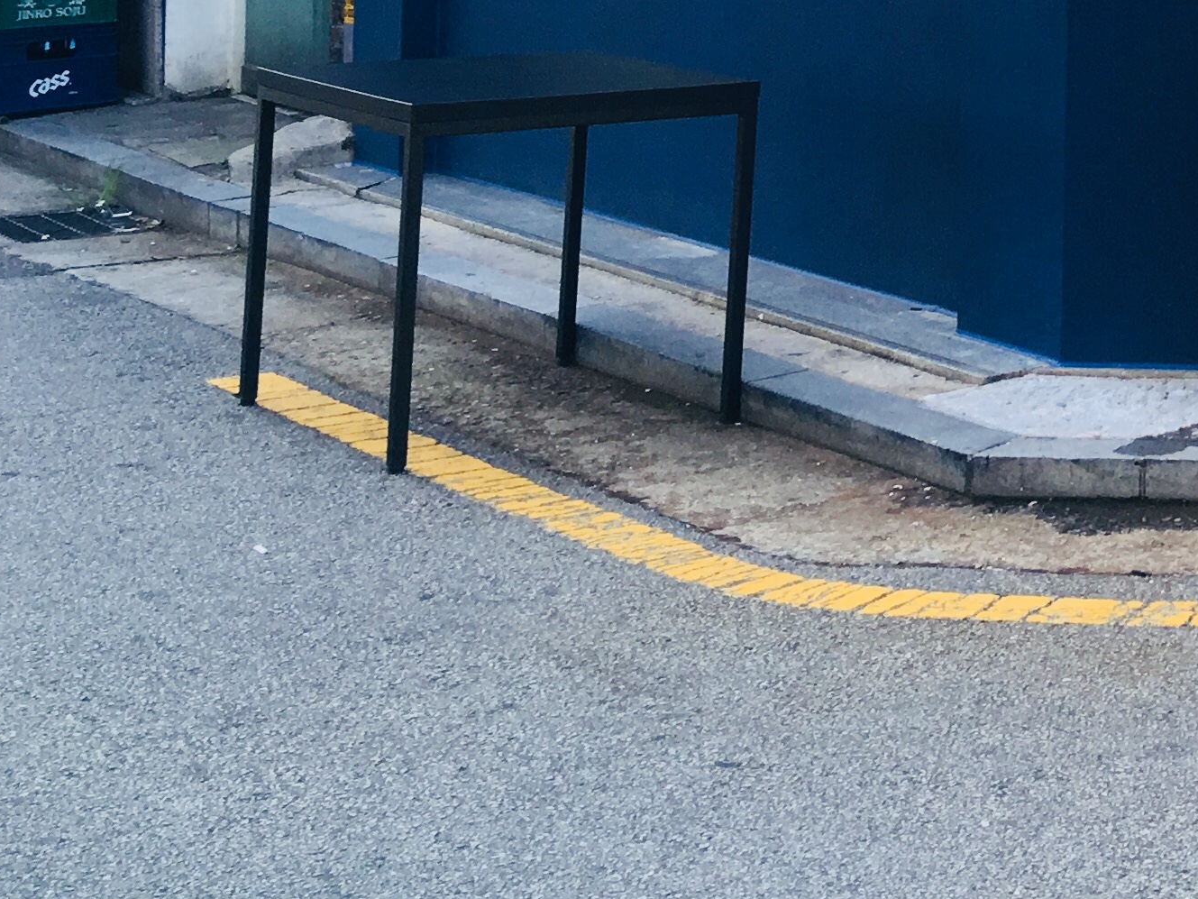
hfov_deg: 19.9
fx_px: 3046
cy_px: -454
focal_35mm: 88
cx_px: 1677
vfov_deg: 15.5
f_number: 2.2
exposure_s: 1/120
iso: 25
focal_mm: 4.15
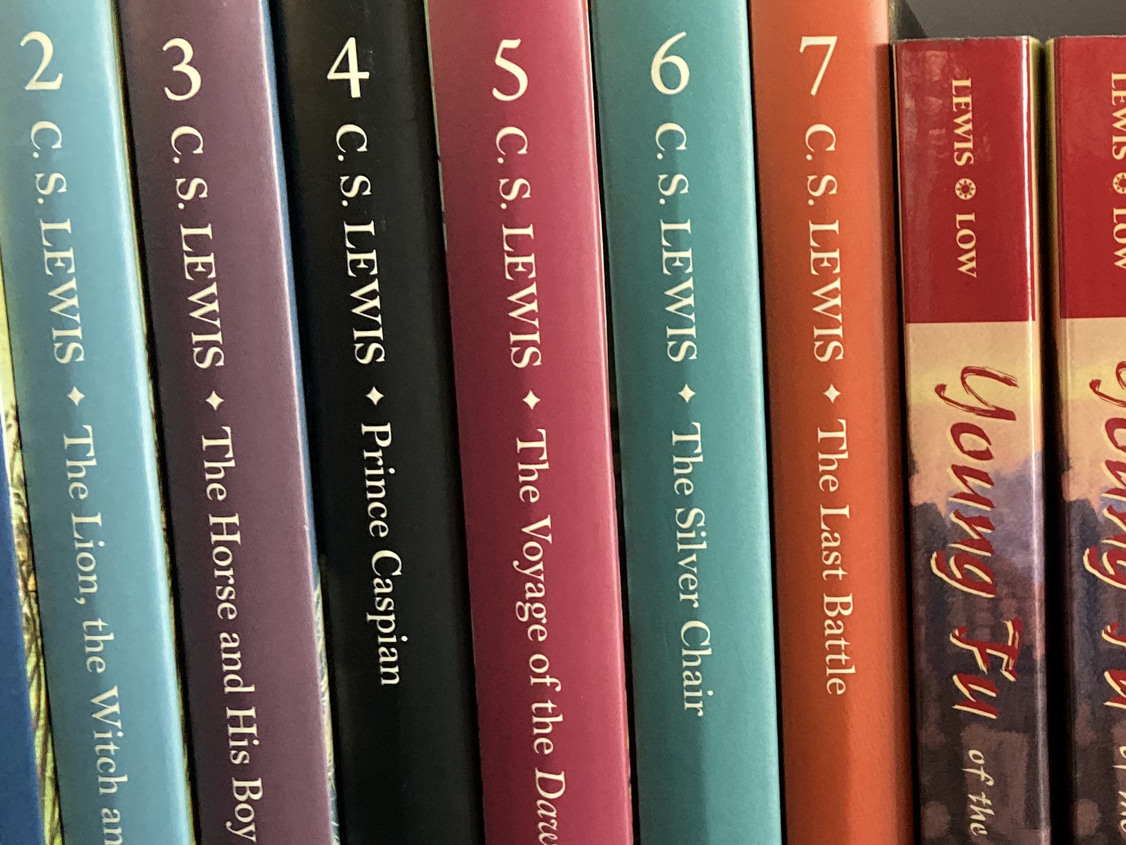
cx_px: 1038
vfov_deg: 26.5
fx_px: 1789
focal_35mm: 55
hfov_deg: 32.9
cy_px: 480
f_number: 1.8
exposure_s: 1/33
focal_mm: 4.25
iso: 400
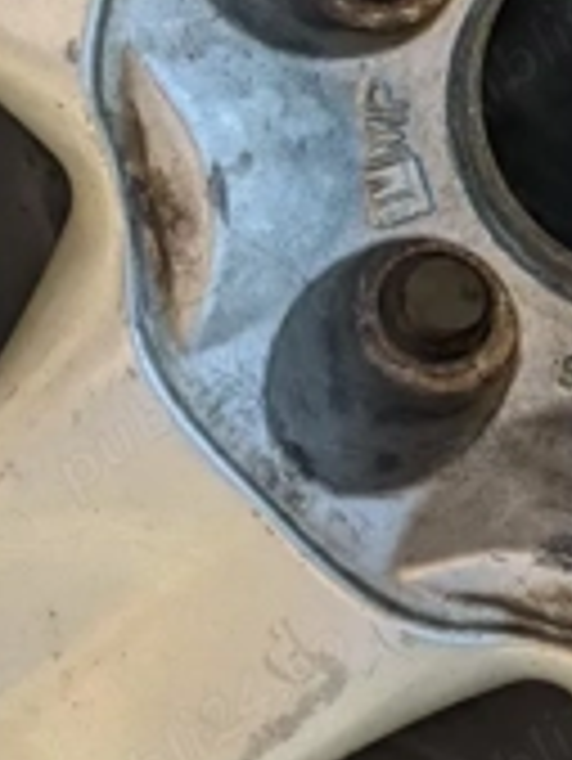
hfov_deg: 21.8
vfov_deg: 29.0
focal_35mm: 64
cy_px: 76
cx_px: 626
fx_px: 1408
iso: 52
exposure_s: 1/1067
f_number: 1.73
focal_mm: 4.38
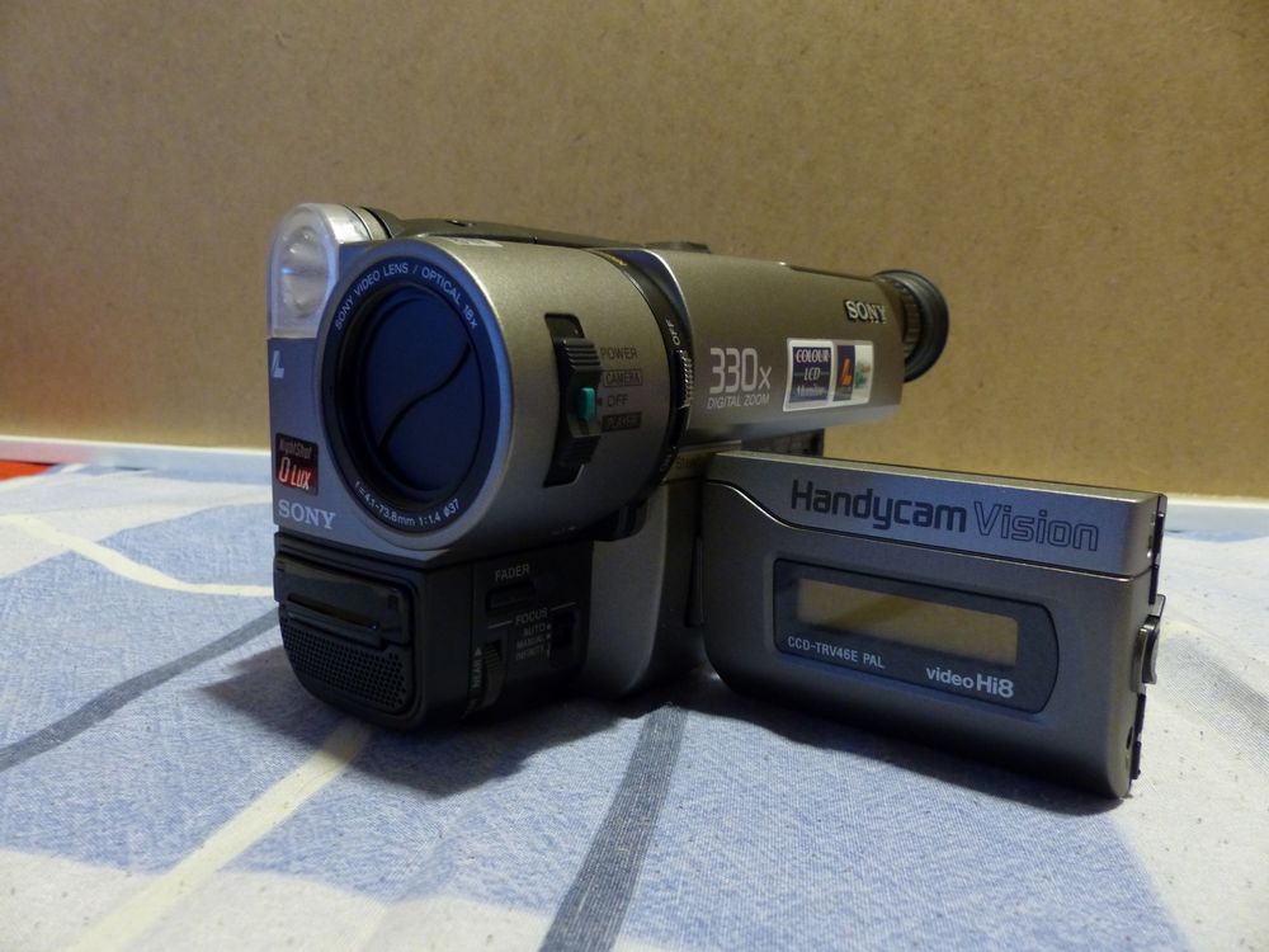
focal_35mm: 25
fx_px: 916
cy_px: 476
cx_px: 634
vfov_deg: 54.9
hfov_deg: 69.4
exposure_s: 1/5
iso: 400
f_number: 3.2
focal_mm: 4.5
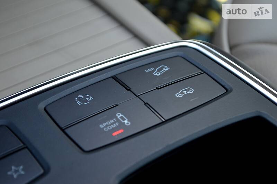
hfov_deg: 24.6
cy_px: 92
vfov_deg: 16.5
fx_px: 634
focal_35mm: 82
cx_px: 138
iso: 400
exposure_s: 1/60
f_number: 5.6
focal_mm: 55
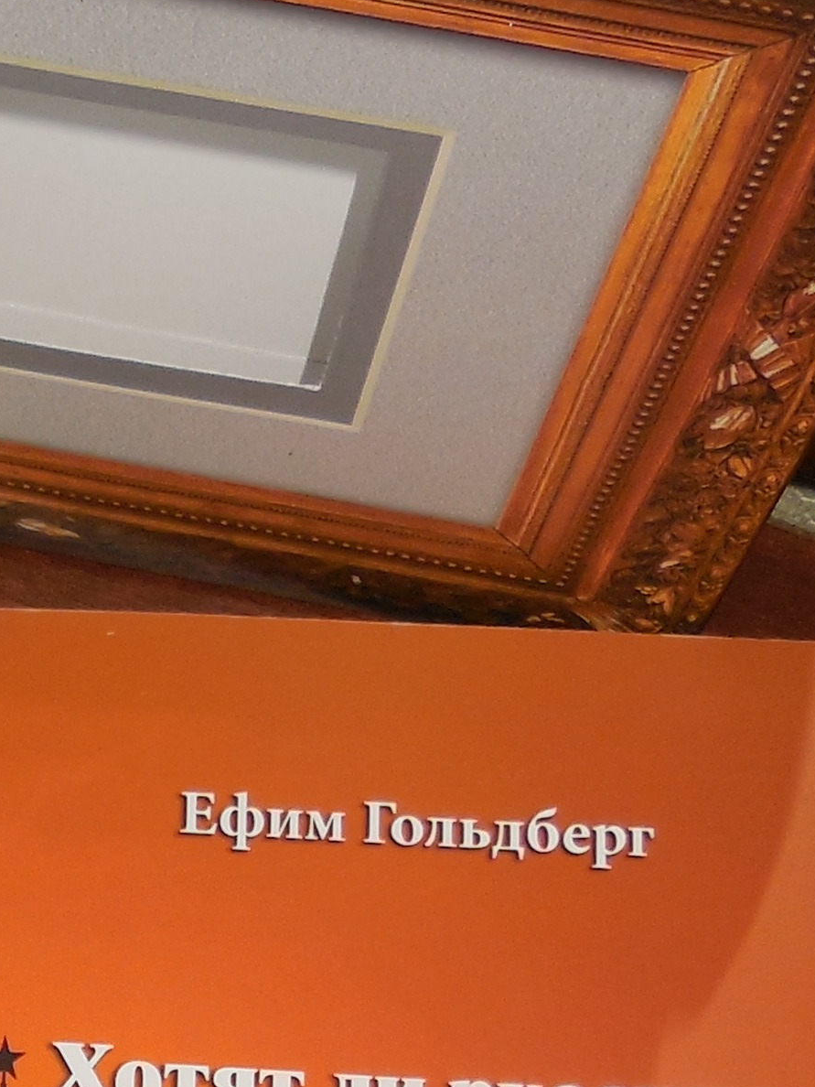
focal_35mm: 97
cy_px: 1319
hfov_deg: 14.6
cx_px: -240
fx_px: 3045
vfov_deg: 19.1
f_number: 3.1
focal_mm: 4.5
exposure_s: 1/25
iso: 125
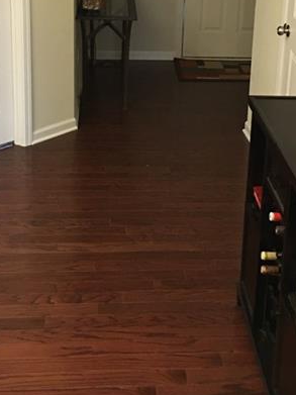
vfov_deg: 32.4
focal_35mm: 57
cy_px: 52
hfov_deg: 25.6
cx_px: 155
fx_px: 650
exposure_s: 1/4
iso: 64
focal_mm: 4.15
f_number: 2.2
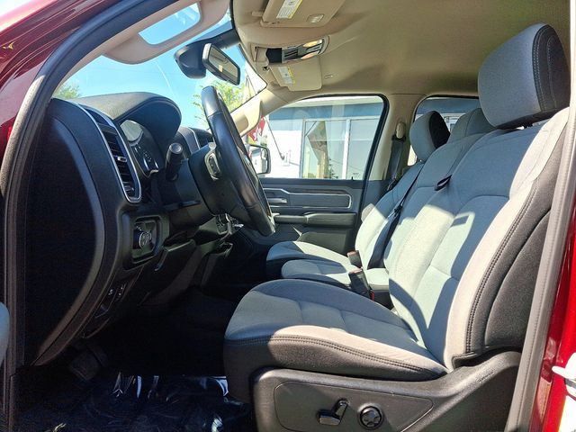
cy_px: 216
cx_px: 288
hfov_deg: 69.4
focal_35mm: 25
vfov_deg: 54.9
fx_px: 416
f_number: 1.8
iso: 25
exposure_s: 1/256
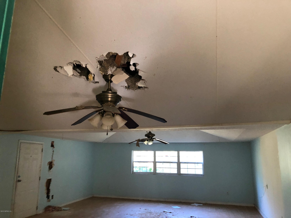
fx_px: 235
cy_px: 109
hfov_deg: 63.4
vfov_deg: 49.7
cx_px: 146
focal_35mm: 28
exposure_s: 1/15
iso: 80
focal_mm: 4
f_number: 1.8
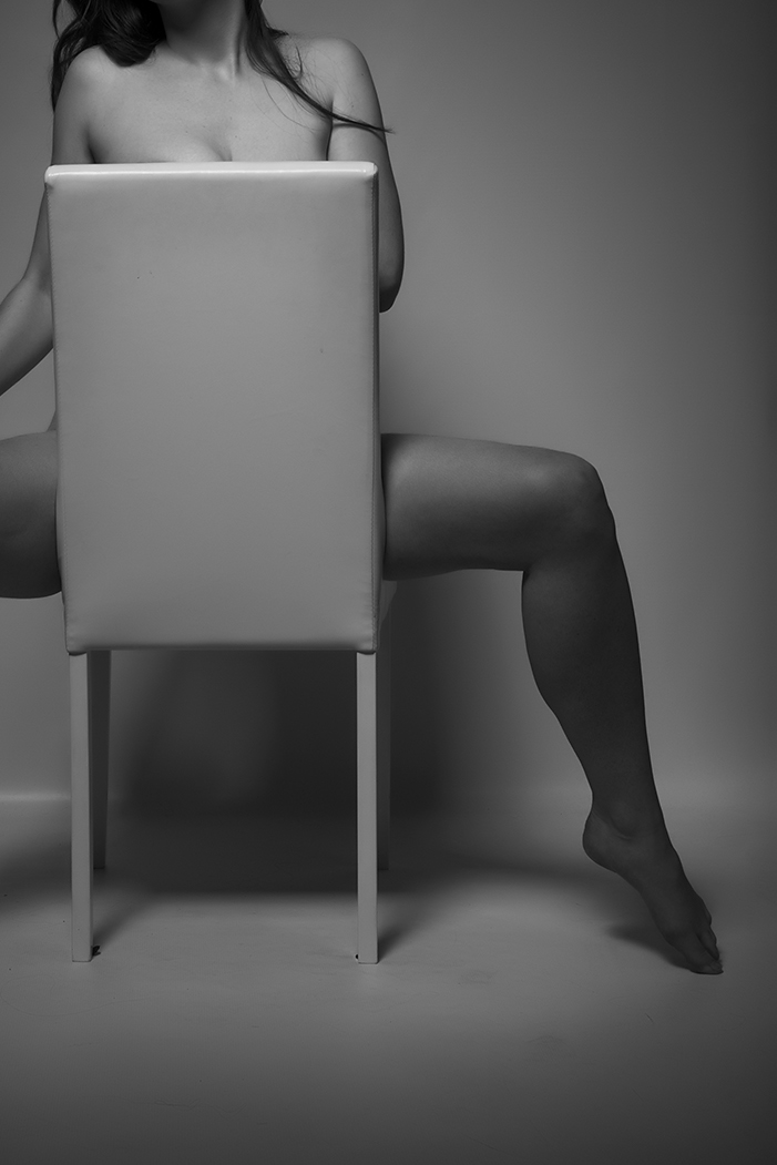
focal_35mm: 71
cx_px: 192
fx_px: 2290
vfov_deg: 28.5
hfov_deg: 19.1
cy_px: 492
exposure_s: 1/200
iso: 100
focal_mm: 31
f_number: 11
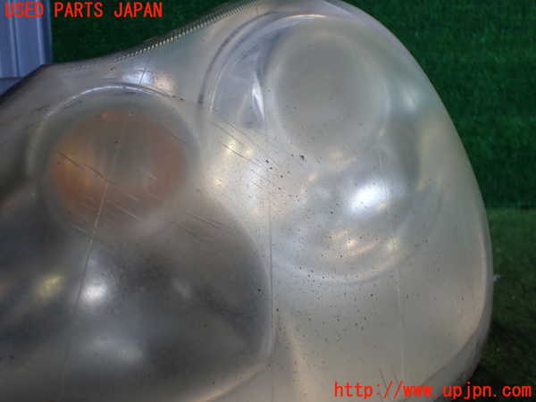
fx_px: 465
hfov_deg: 60.0
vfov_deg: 46.8
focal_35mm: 30
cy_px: 201
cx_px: 268
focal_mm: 5.4
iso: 160
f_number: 2.3
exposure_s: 1/125
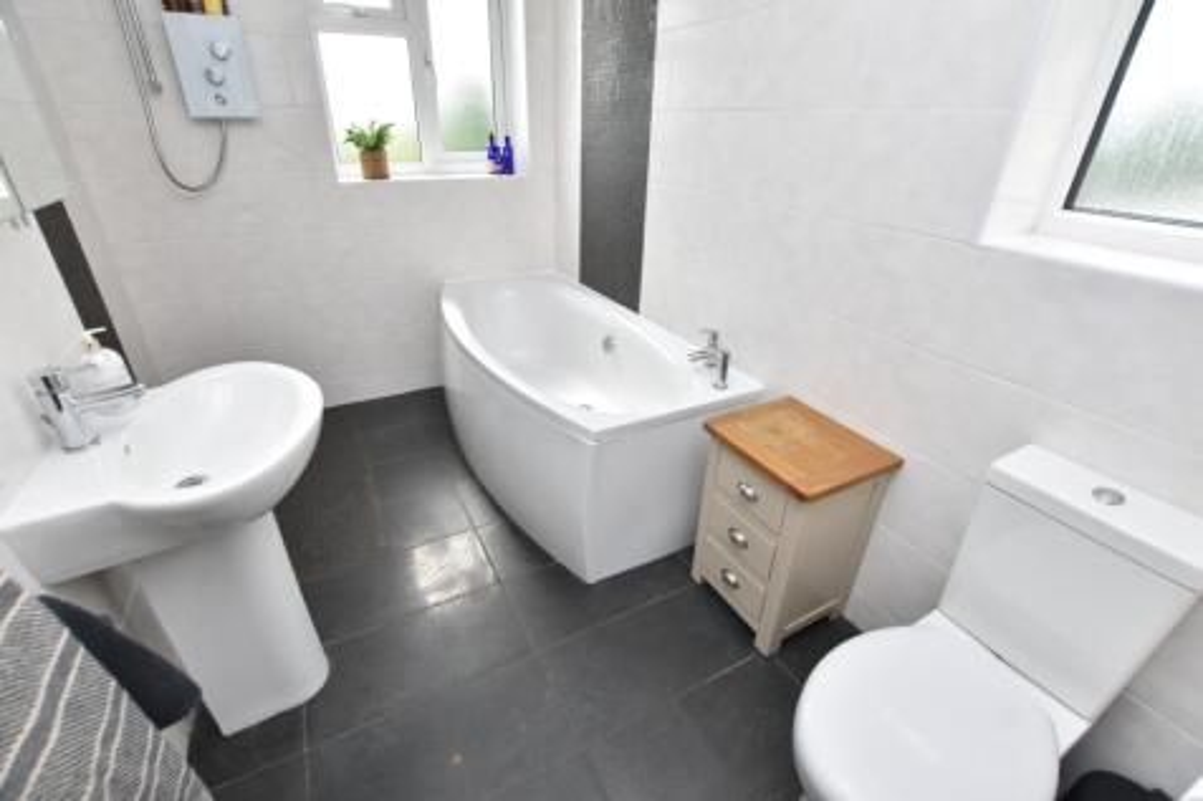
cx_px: 602
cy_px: 400
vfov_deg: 77.3
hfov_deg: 100.4
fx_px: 501
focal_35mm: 15
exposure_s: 1/100
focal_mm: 10
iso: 100
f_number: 5
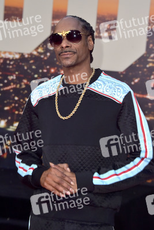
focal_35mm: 125
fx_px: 801
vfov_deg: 16.4
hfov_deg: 11.0
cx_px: 77
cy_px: 115
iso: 800
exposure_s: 1/250
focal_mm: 125
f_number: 7.1
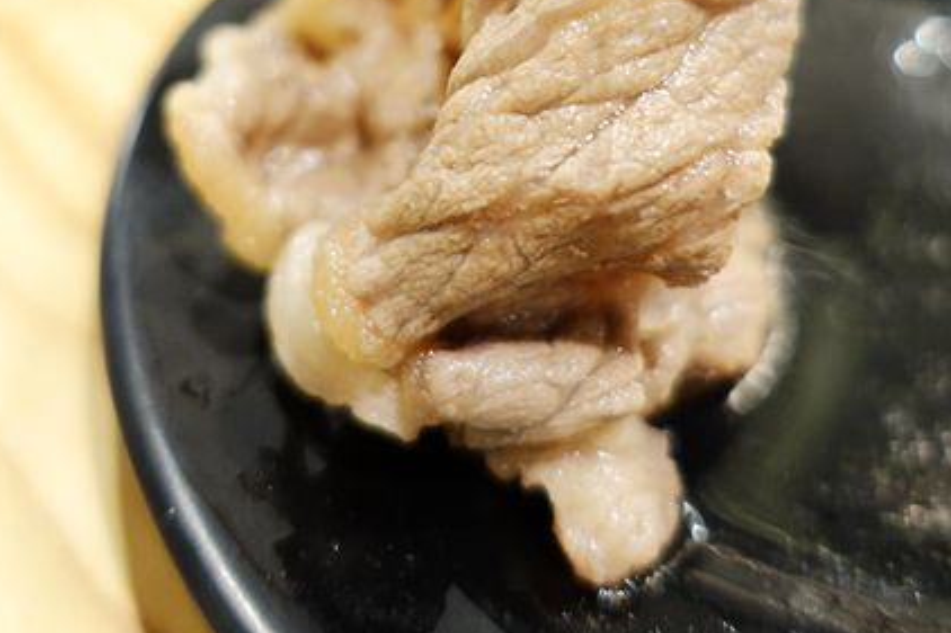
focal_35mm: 37
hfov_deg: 51.9
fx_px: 977
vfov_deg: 33.2
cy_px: 14
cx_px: 472
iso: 500
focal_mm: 8.8
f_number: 1.8
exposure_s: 1/30
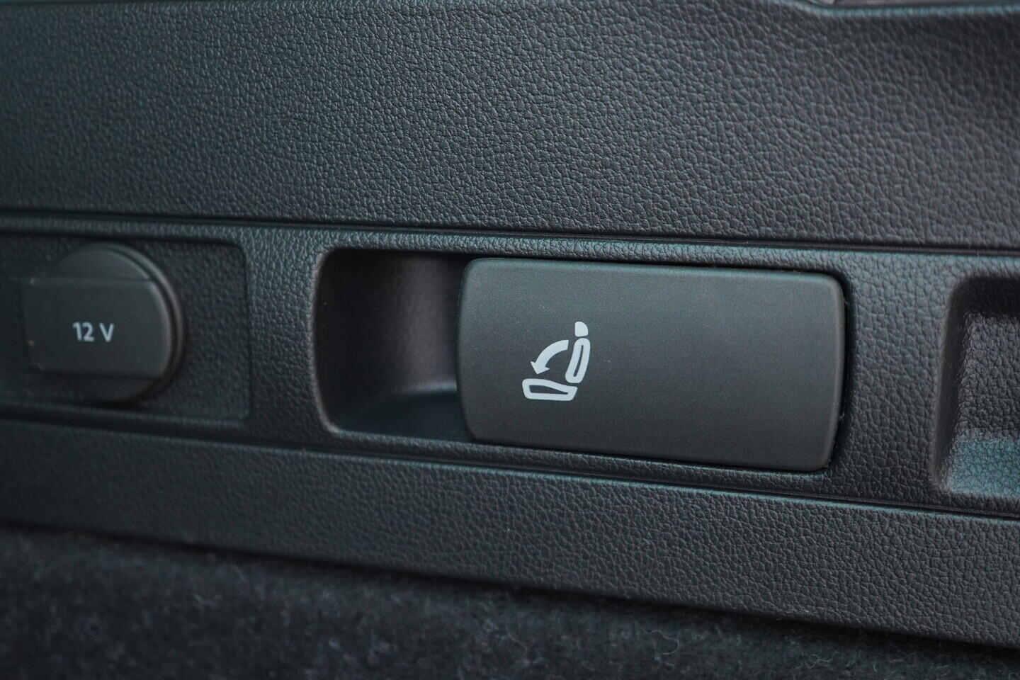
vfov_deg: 36.9
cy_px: 340
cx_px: 510
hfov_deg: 53.1
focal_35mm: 36
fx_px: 1020
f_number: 2.8
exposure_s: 1/40
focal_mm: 24
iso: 800
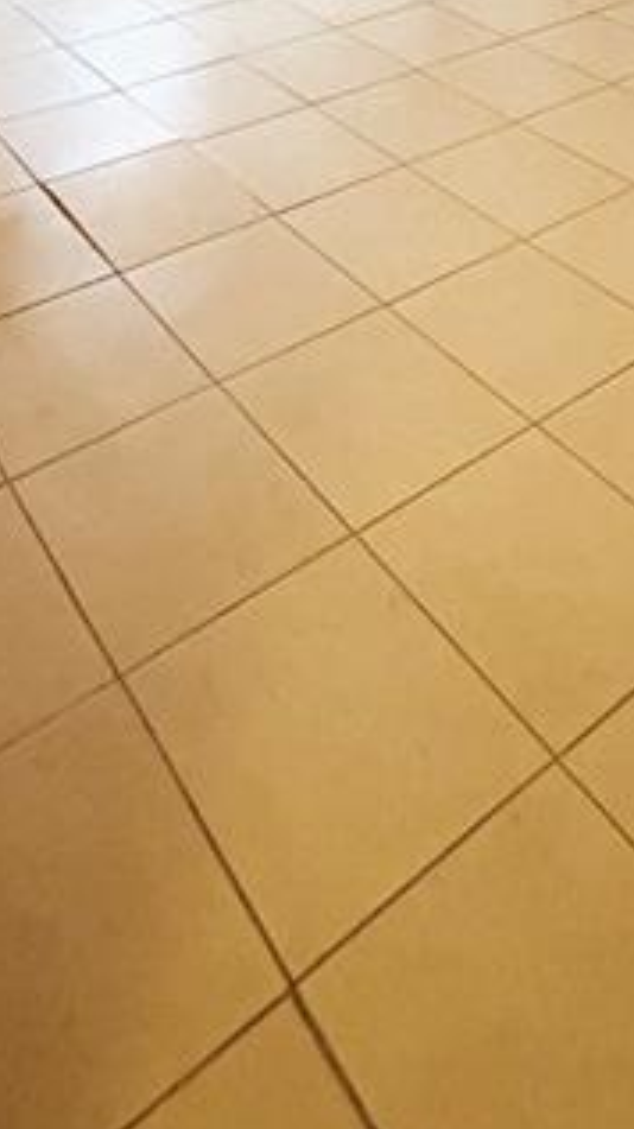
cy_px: -146
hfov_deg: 31.9
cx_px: 264
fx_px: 1107
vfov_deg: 41.5
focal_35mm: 37
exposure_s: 1/60
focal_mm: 2.22
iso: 1000
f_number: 2.2
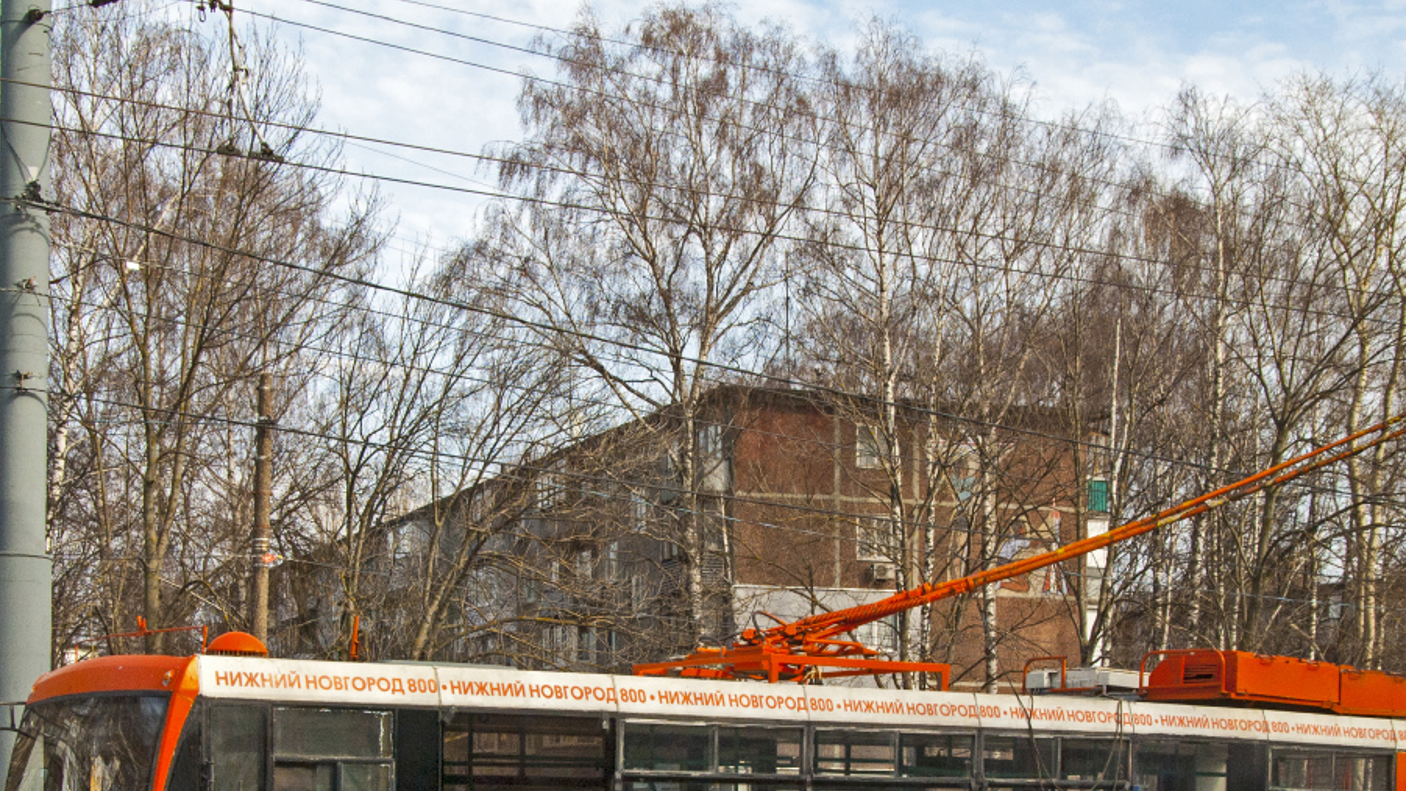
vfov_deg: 20.2
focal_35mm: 59
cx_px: 690
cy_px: 583
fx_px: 2200
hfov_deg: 35.4
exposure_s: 1/500
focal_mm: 26
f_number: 10
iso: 200
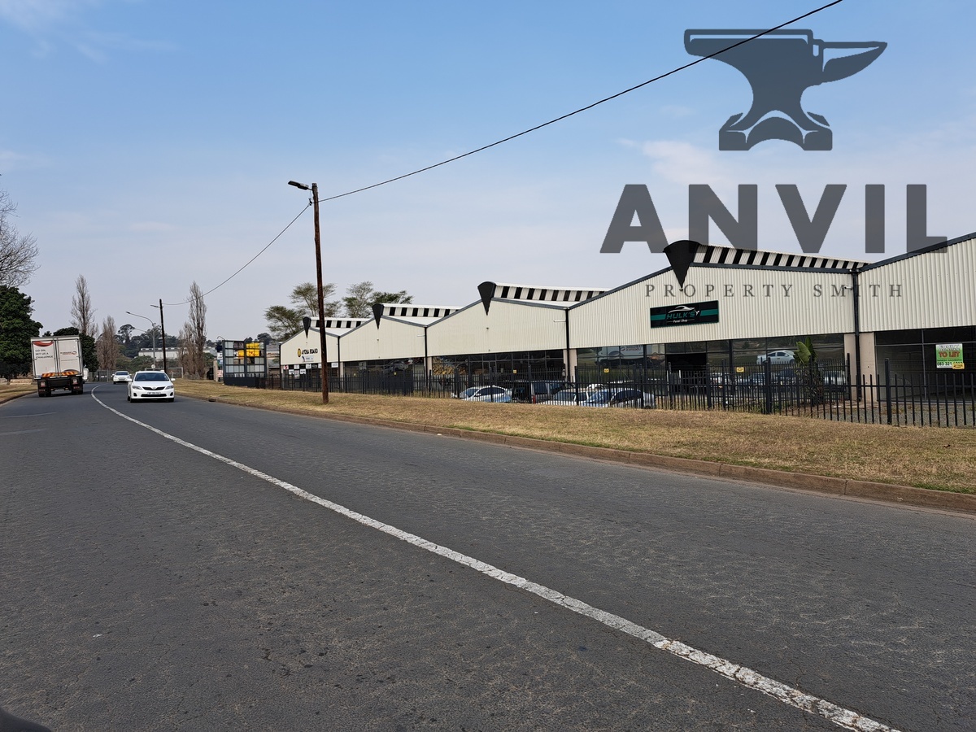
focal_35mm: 24
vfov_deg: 56.8
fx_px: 677
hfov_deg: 71.6
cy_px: 366
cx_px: 488
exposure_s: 1/560
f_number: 1.8
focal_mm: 5.23
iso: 50
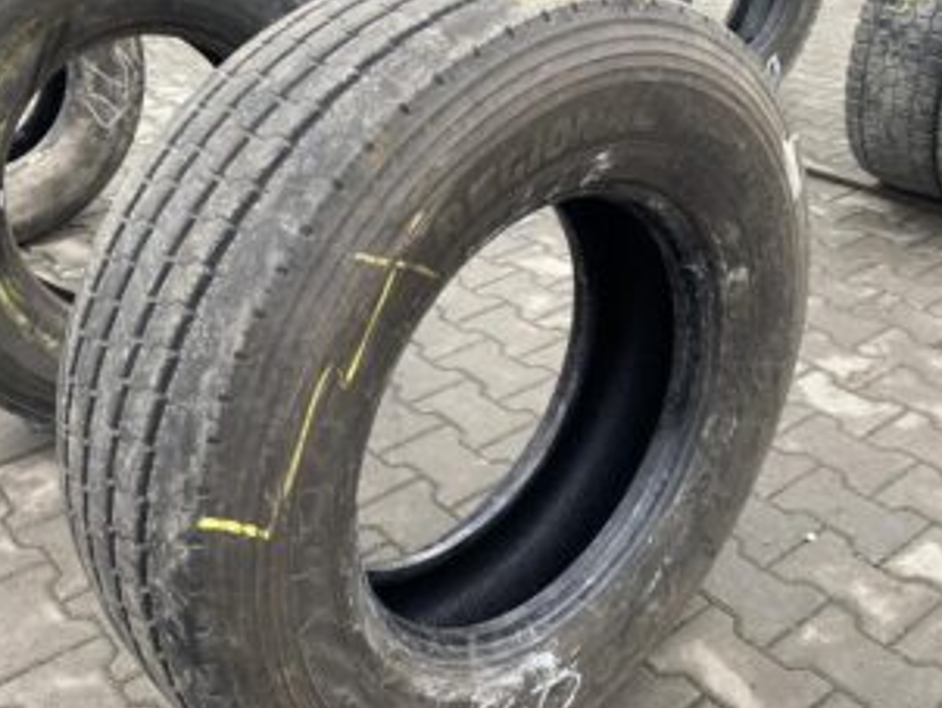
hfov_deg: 50.1
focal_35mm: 37
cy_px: 373
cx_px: 455
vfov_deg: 38.7
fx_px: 1008
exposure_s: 1/105
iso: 125
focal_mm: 4.25
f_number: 1.8
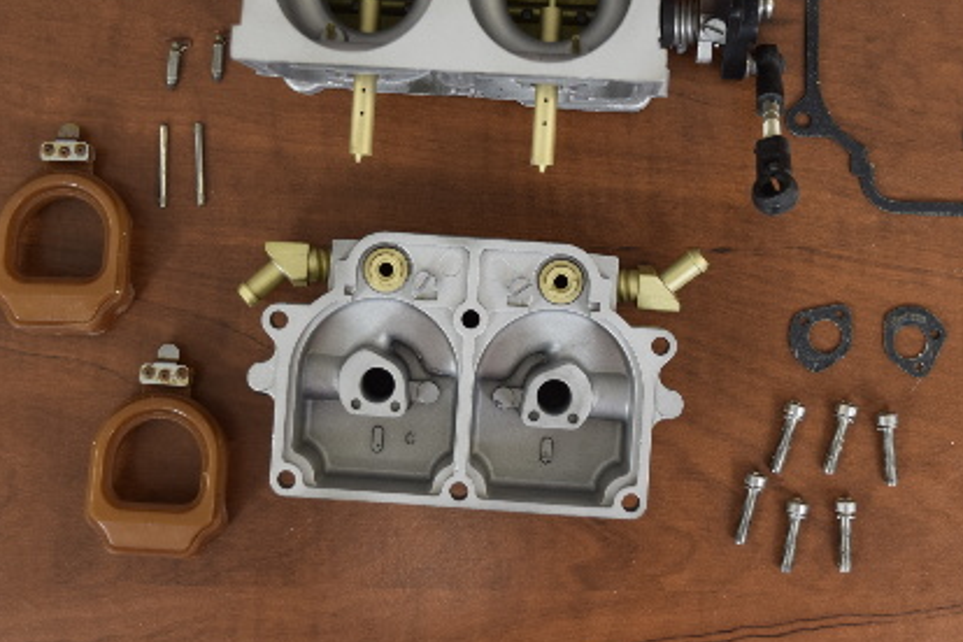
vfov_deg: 20.8
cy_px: 166
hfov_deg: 31.0
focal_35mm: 65
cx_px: 507
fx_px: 1739
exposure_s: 1/125
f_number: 6.3
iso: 400
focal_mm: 28
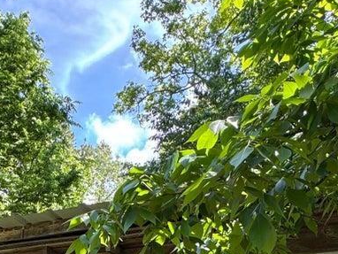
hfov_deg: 36.4
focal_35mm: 50
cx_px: 50
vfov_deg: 24.1
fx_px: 489
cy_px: 362
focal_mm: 2.22
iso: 40
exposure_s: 1/153
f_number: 2.2
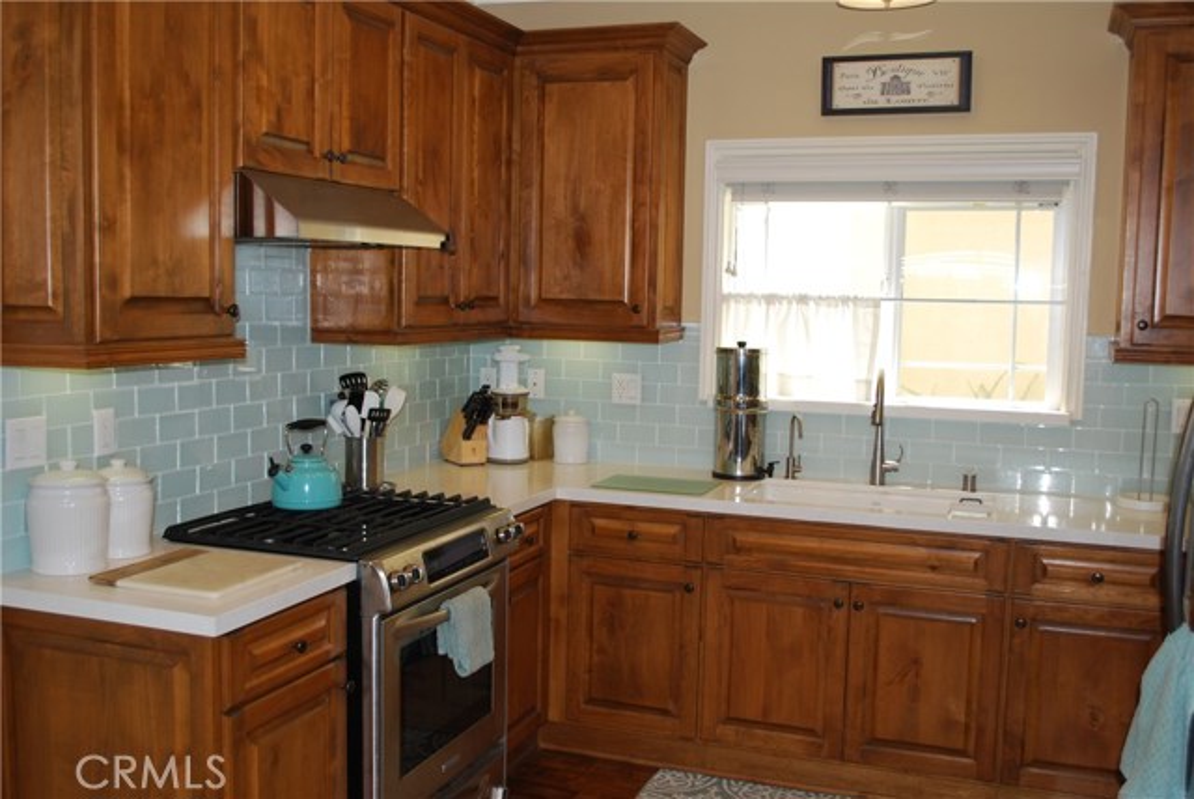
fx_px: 1195
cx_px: 597
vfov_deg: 36.9
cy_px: 400
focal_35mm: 36
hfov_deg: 53.1
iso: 200
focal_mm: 24
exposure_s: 1/60
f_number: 4.2
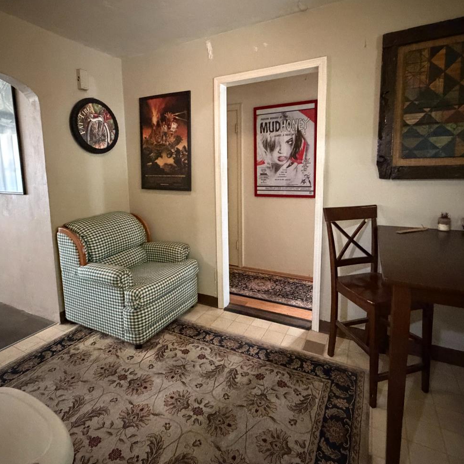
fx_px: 288
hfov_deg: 77.7
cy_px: 202
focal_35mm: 19
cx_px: 225
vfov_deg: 77.3
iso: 1250
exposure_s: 1/30
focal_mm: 2.22
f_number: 2.2
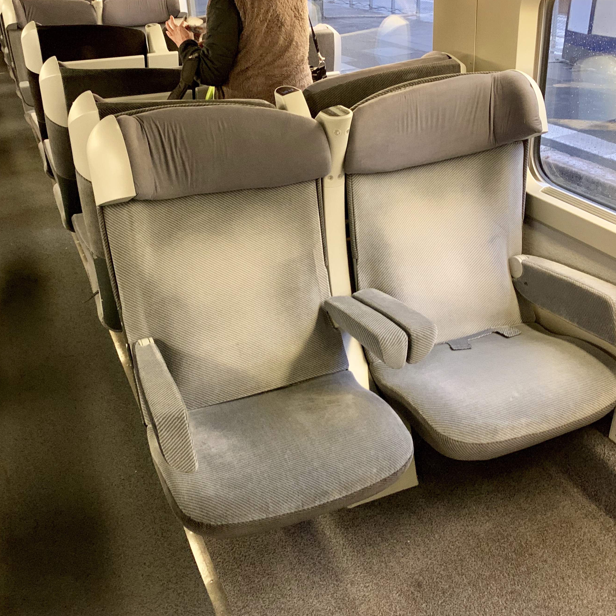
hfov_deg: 47.2
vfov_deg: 47.2
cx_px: 299
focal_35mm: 35
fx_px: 705
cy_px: 283
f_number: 1.8
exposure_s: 1/35
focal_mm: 4.25
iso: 400
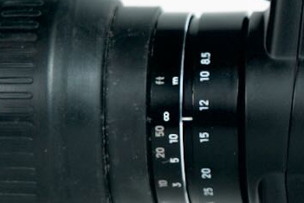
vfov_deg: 5.4
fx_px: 2156
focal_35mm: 255
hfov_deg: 7.9
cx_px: 469
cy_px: 102
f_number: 5.6
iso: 800
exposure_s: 1/100
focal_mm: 70
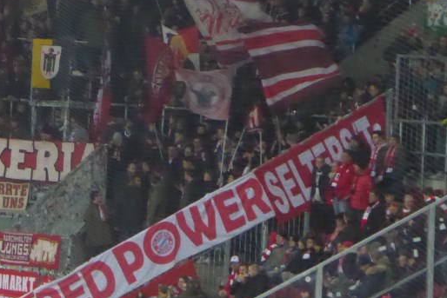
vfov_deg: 3.7
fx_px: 4645
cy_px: 24
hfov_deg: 5.5
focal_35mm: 374
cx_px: 78
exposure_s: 1/60
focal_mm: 33.2
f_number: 5.6
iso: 1600
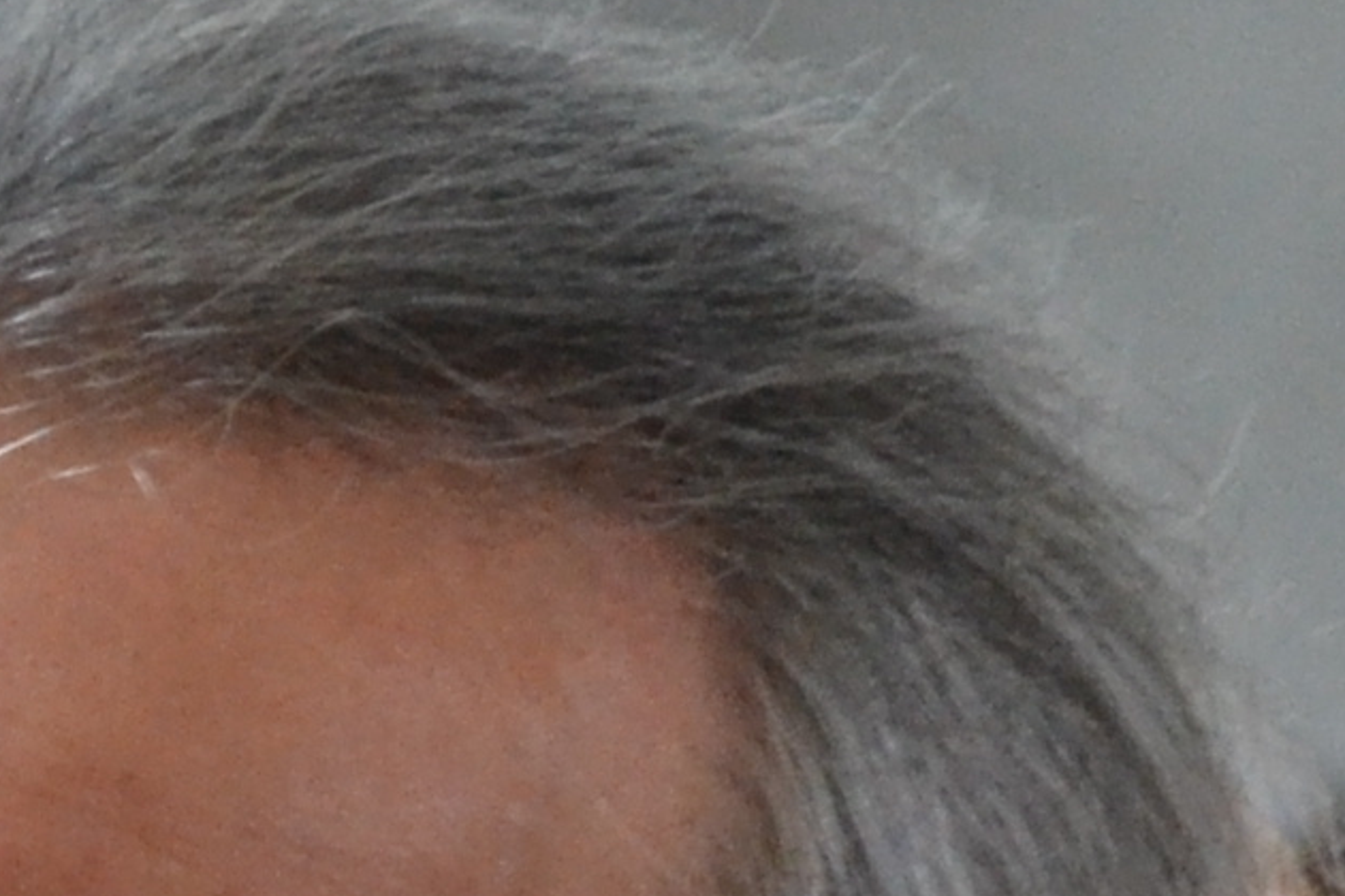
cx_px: 1336
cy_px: 2788
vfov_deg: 1.7
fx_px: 30733
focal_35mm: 823
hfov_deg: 2.5
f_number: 5
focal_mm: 75
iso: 1600
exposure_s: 1/80
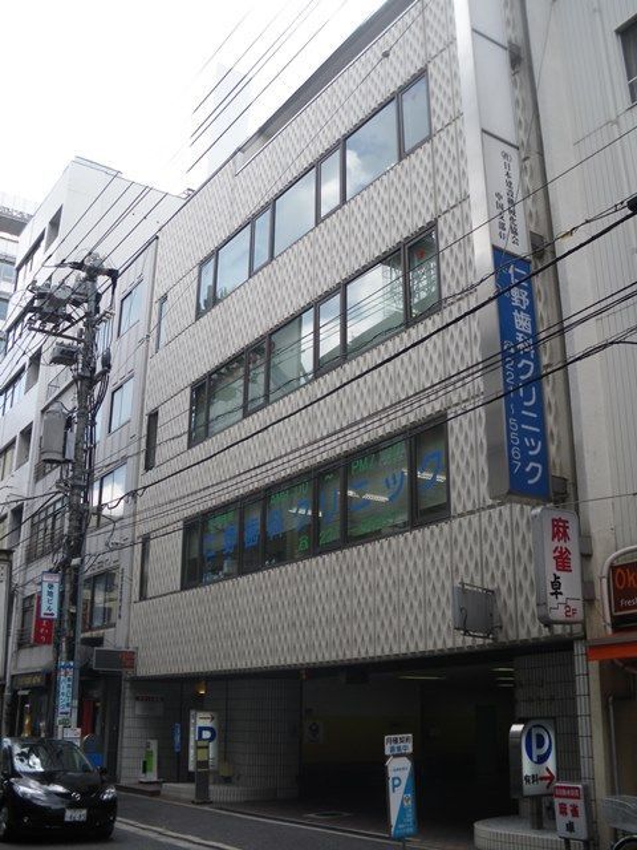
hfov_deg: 39.7
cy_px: 425
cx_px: 318
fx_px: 883
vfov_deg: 51.4
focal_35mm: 36
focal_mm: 6.3
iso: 64
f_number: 3.5
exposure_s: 1/160
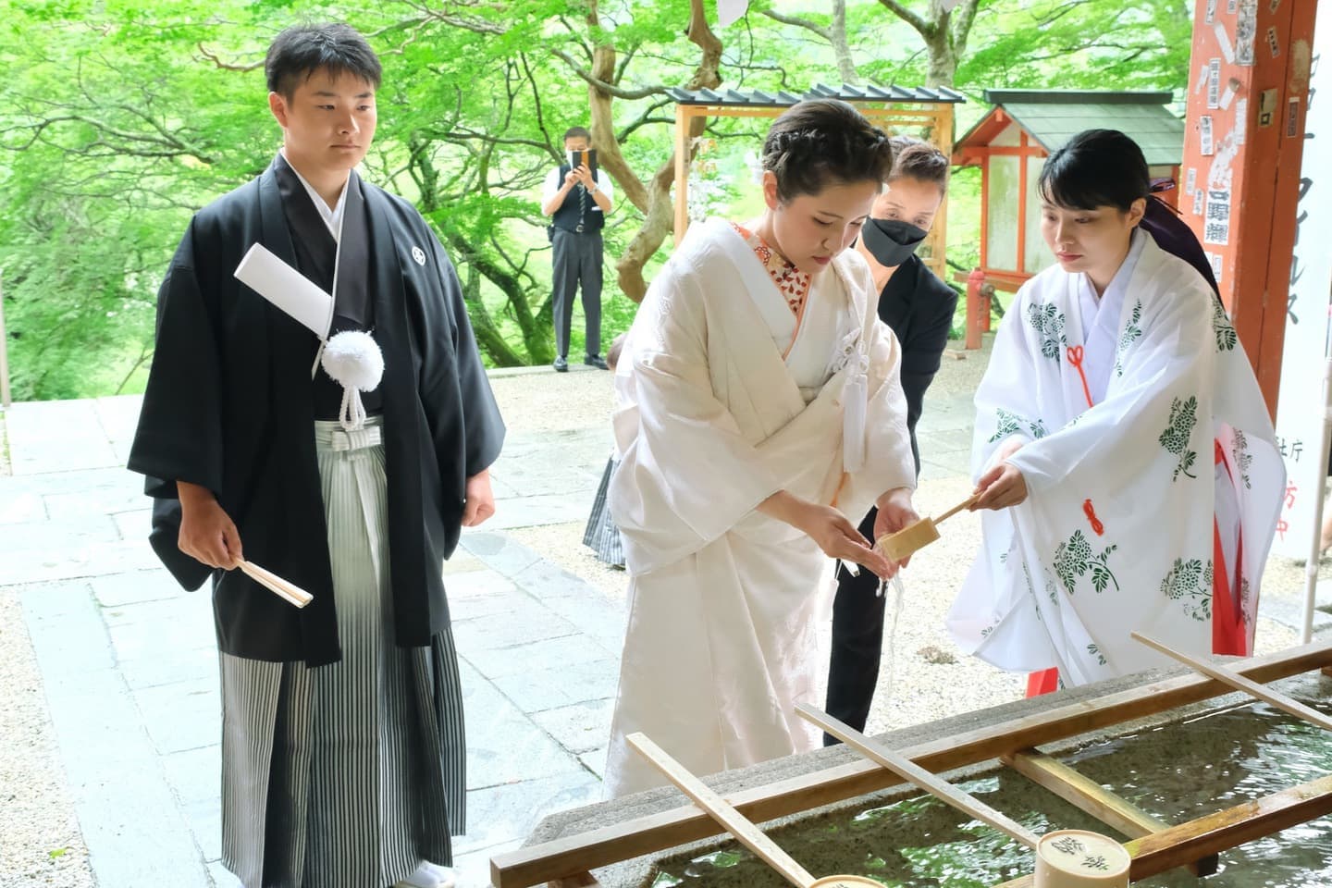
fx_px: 1184
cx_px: 666
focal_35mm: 32
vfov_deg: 41.1
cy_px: 444
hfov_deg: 58.7
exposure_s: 1/100
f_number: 6.4
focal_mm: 21.2
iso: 3200
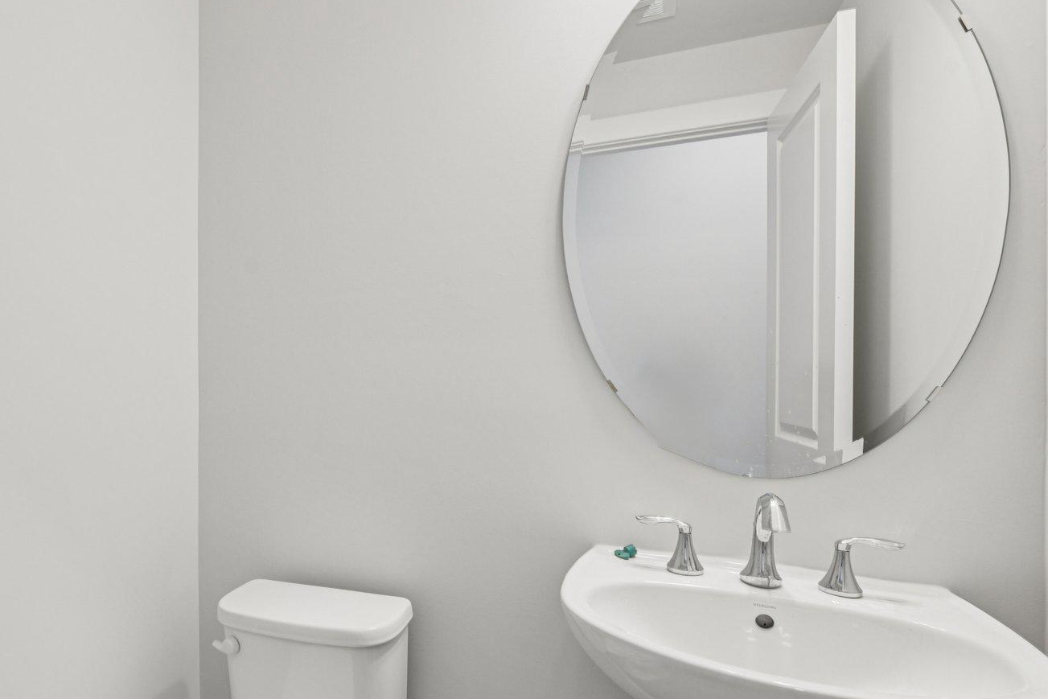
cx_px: 302
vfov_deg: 57.1
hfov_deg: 74.6
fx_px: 640
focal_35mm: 22
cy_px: 390
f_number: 8
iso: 250
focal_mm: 14
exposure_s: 1/15
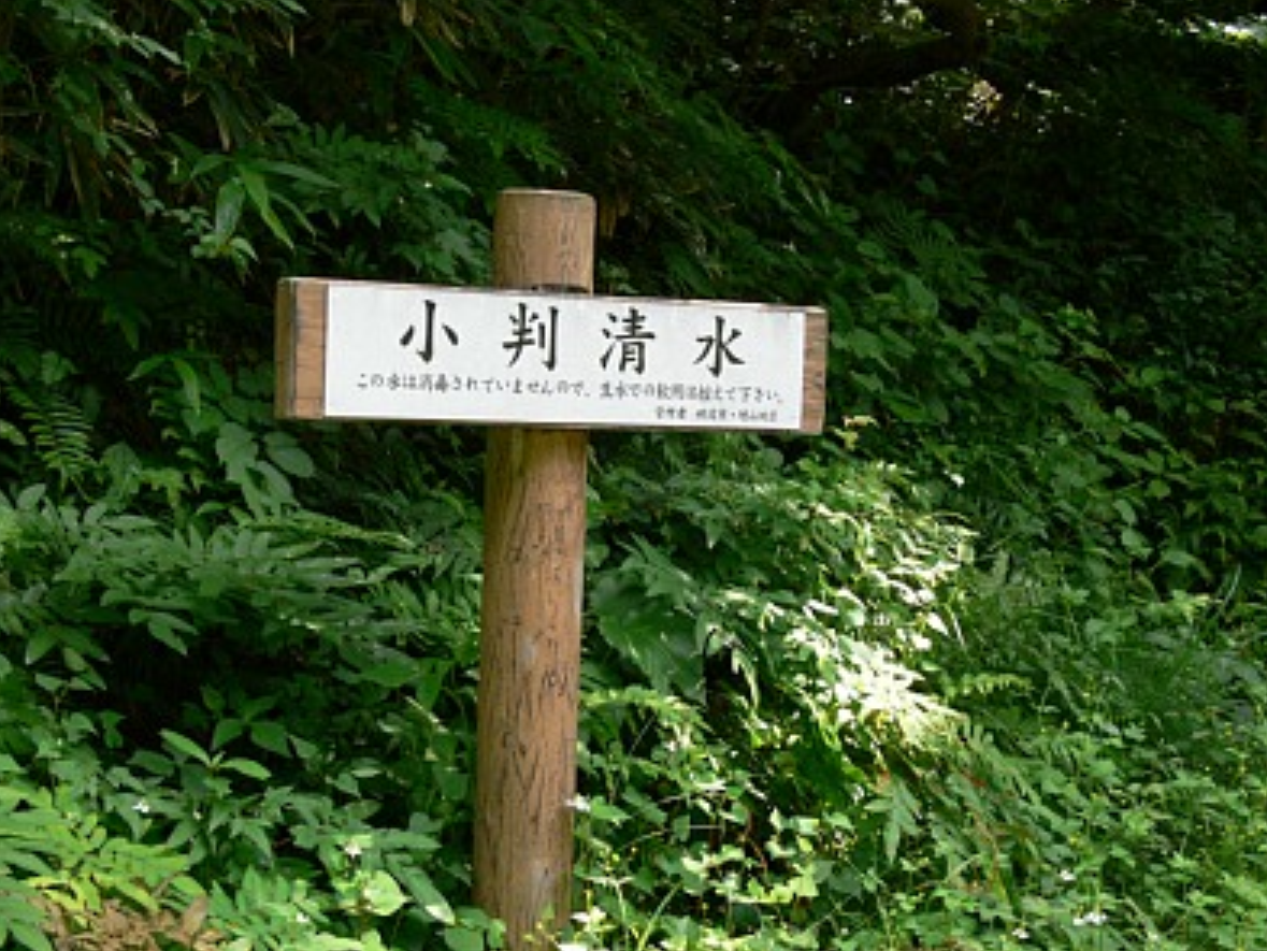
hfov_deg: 31.7
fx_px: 2233
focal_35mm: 61
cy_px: 471
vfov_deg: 24.0
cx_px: 632
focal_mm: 12.6
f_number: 4
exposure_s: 1/80
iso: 80
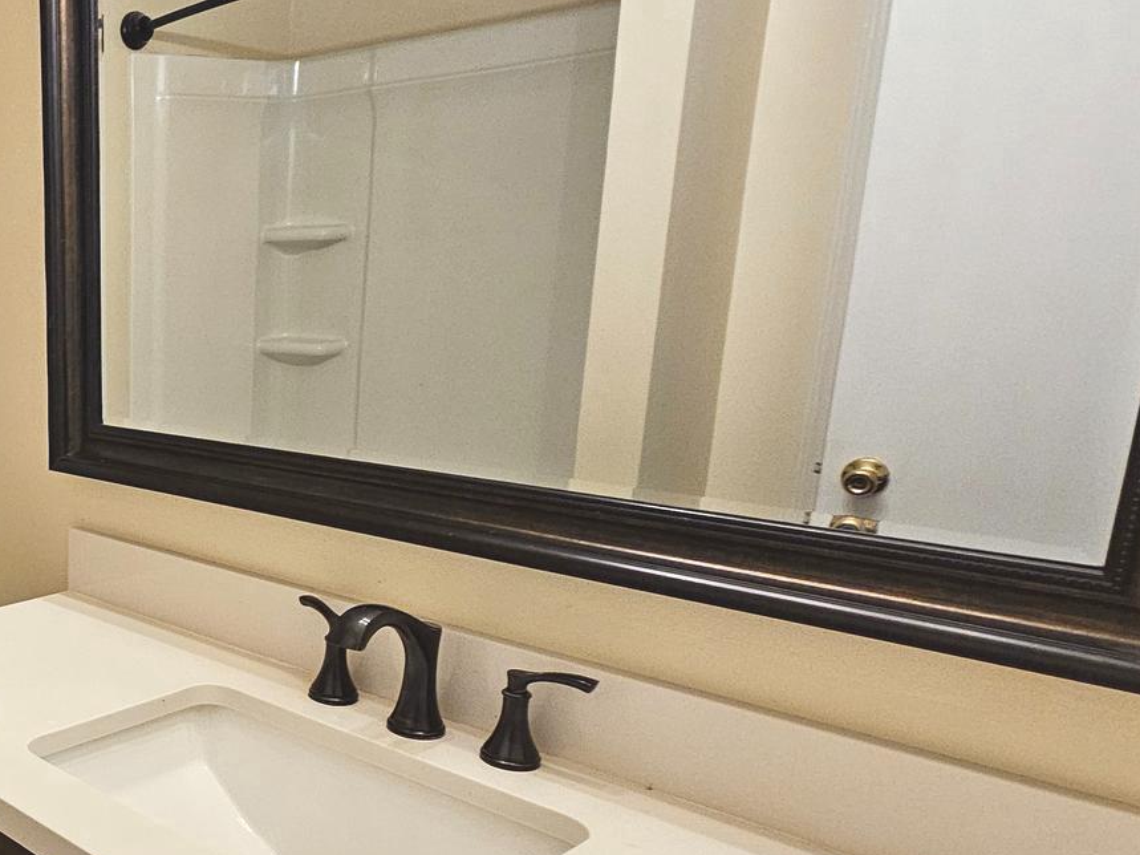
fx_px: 1021
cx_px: -58
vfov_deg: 45.1
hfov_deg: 46.3
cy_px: 530
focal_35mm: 31
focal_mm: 2.2
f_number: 2.2
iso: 400
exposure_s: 1/40
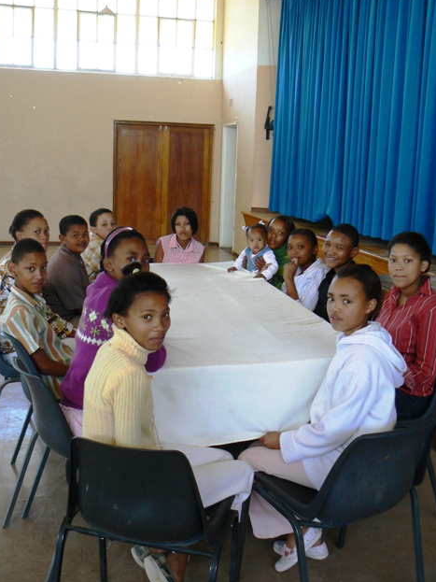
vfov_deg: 50.1
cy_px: 286
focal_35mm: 37
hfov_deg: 38.7
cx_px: 216
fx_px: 622
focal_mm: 6
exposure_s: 1/30
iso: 100
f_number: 2.8
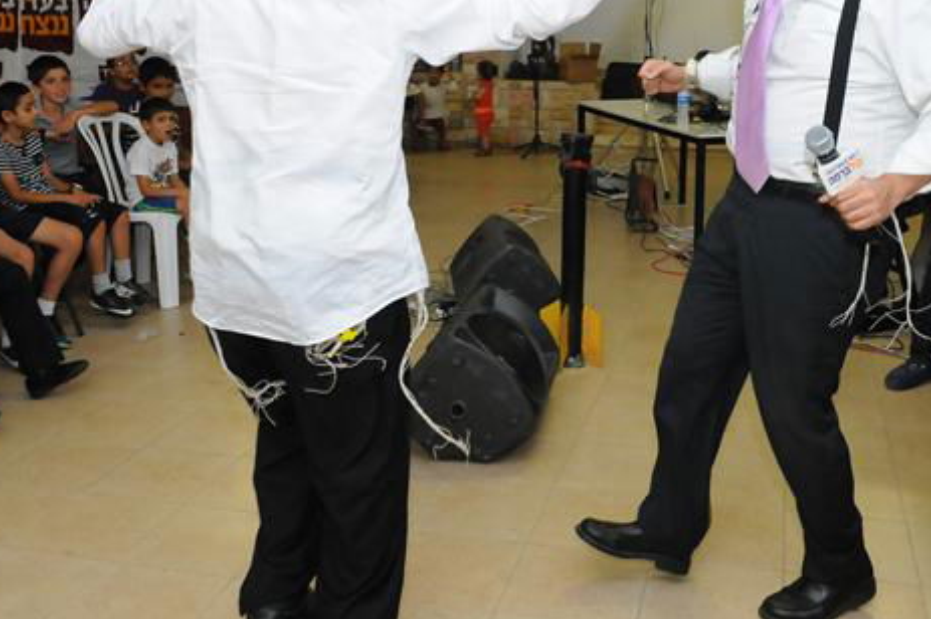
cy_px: 175
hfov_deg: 48.4
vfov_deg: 33.0
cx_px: 567
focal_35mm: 40
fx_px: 1028
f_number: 7.1
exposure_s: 1/125
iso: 1600
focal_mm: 17
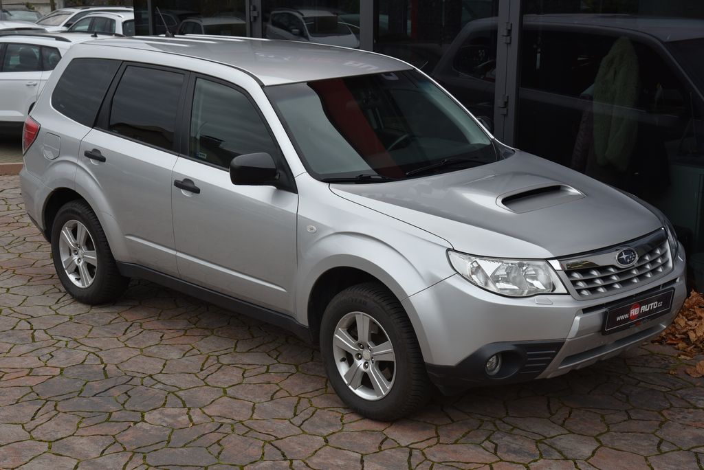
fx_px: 1135
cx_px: 352
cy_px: 235
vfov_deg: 23.4
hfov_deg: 34.5
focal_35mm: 58
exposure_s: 1/400
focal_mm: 58
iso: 500
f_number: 10
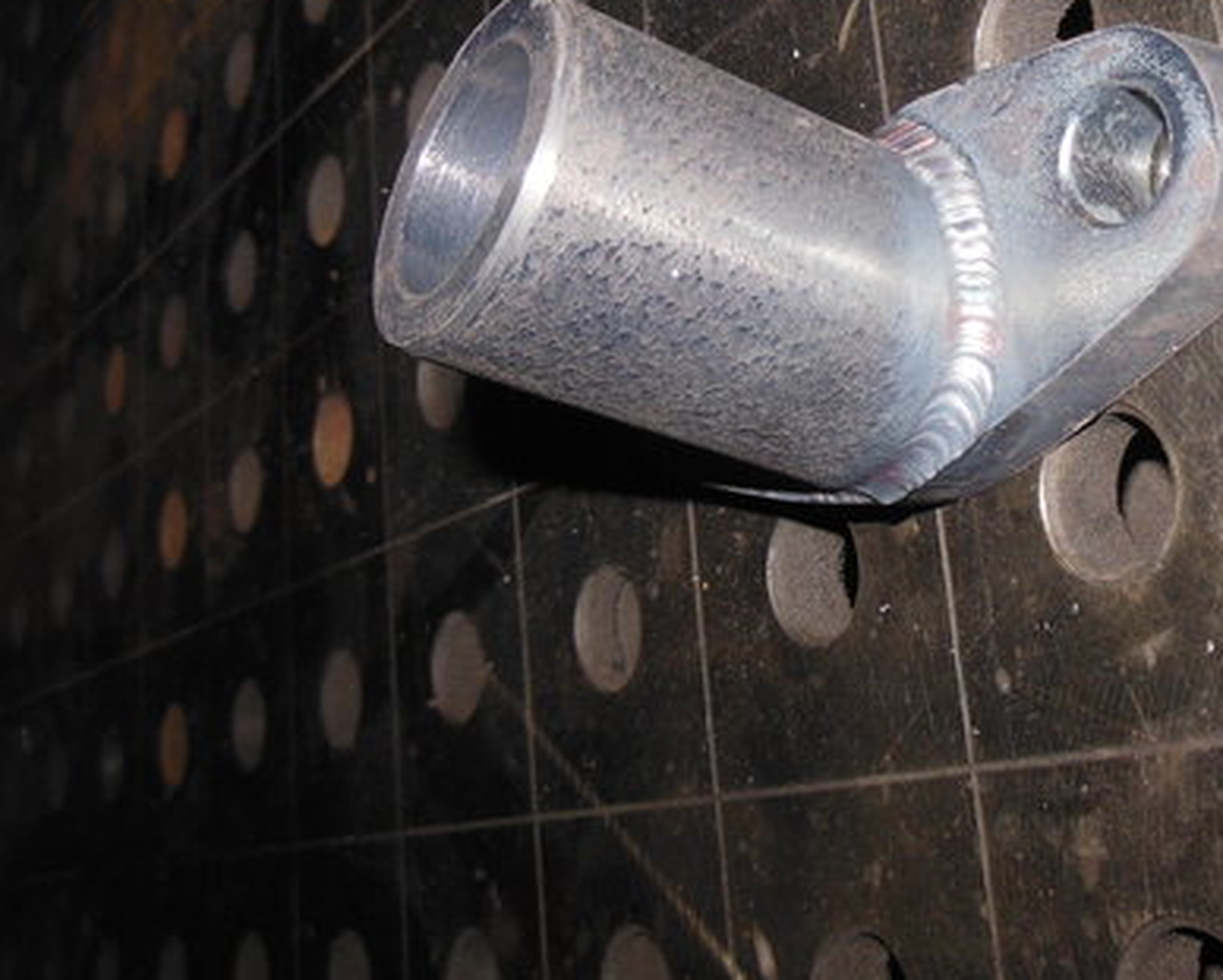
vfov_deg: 33.5
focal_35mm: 44
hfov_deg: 40.7
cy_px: 251
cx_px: 924
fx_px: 1594
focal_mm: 4.5
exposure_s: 1/25
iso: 200
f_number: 6.4
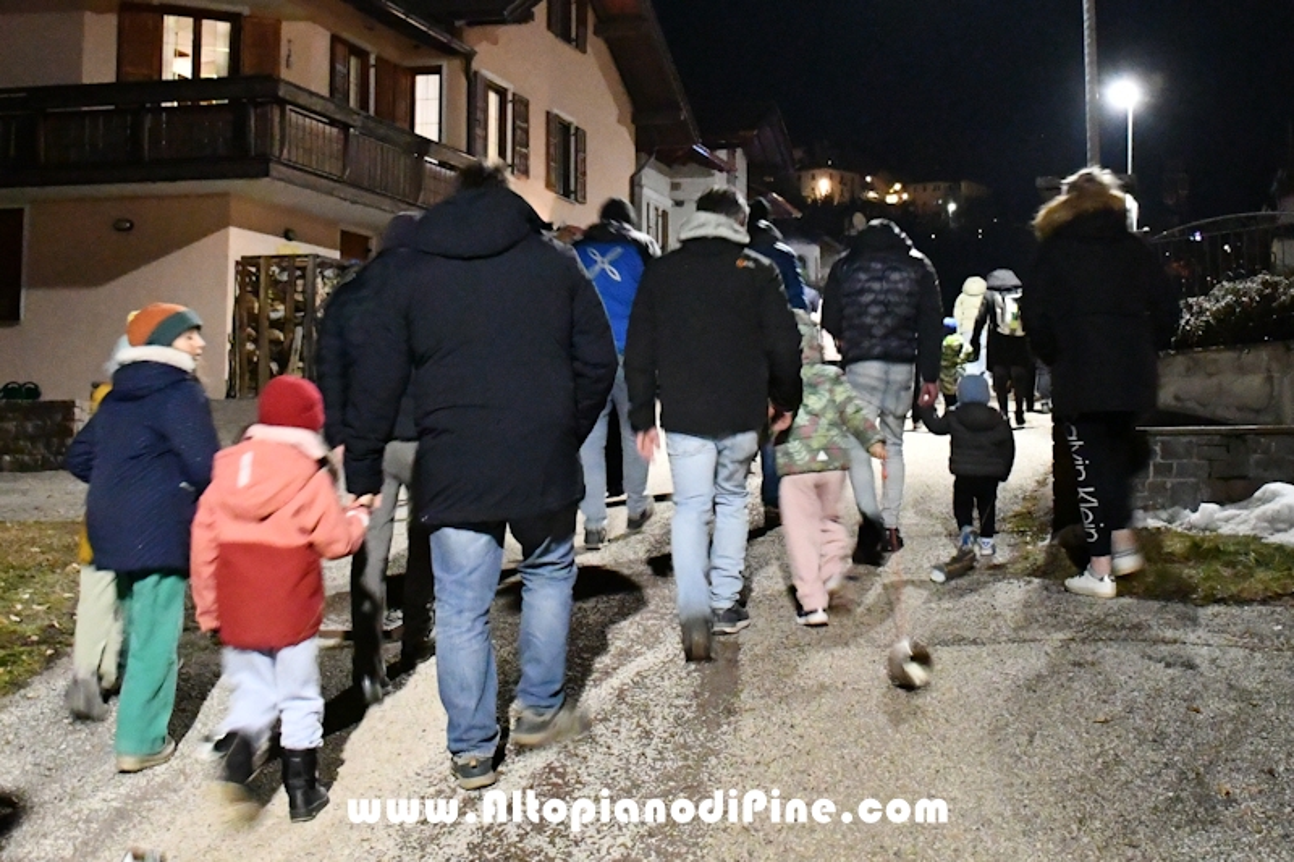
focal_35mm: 27
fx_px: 970
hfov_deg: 67.4
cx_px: 647
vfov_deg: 47.9
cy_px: 431
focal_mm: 18
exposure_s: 1/13
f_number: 3.5
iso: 12800
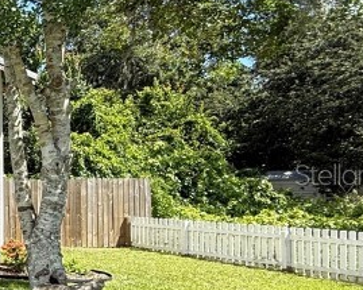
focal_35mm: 52
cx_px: -269
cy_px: 174
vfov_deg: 29.1
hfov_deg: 22.8
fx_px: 558
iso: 50
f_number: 2.2
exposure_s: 1/374
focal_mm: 2.22
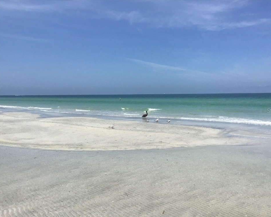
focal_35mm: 33
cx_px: 146
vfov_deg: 44.5
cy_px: 110
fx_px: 265
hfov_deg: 54.2
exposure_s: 1/3135
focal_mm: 3.3
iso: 25
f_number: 2.4
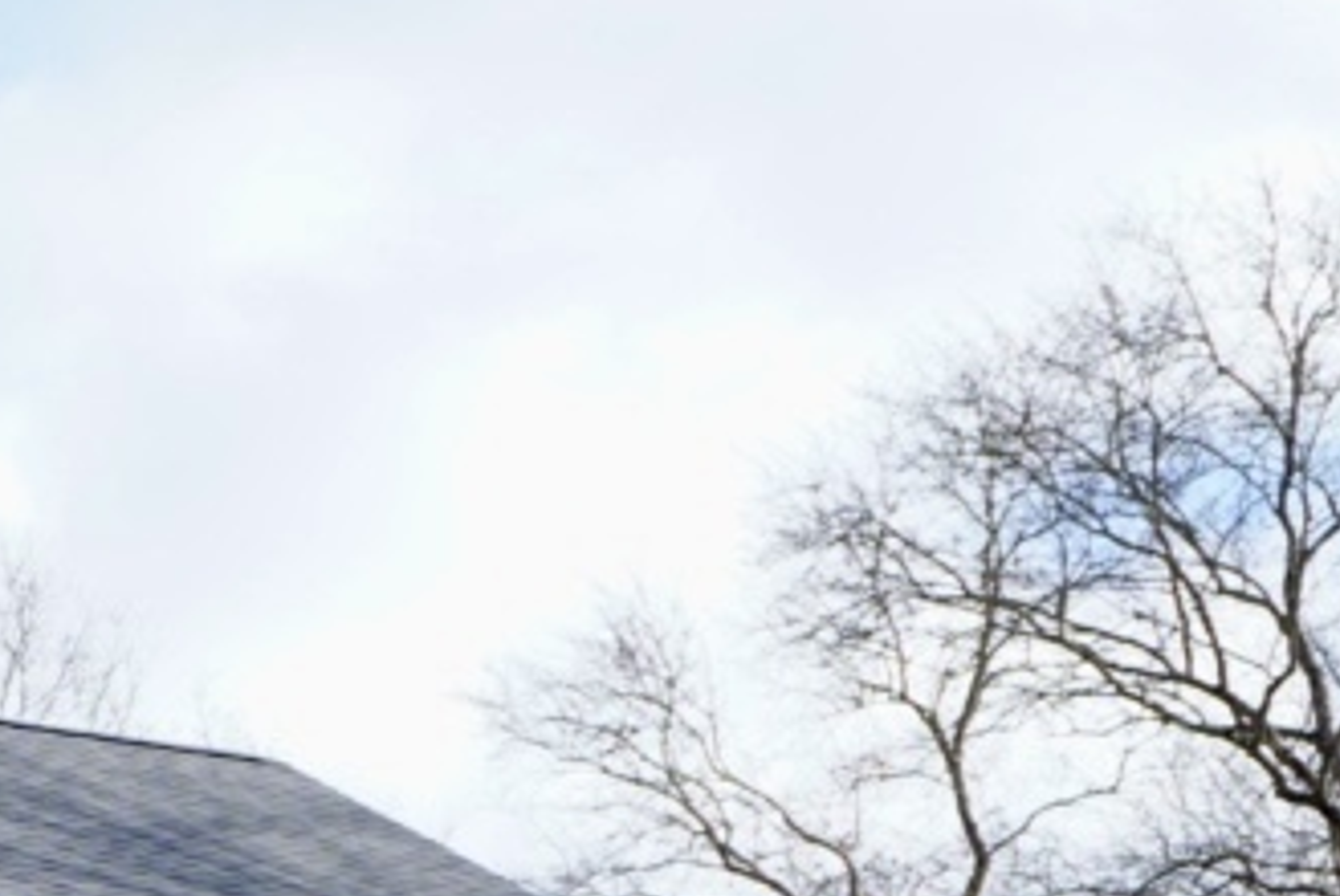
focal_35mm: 167
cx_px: -1030
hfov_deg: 11.5
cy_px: 1071
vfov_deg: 8.2
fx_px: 6221
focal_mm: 34
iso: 160
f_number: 4
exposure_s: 1/640
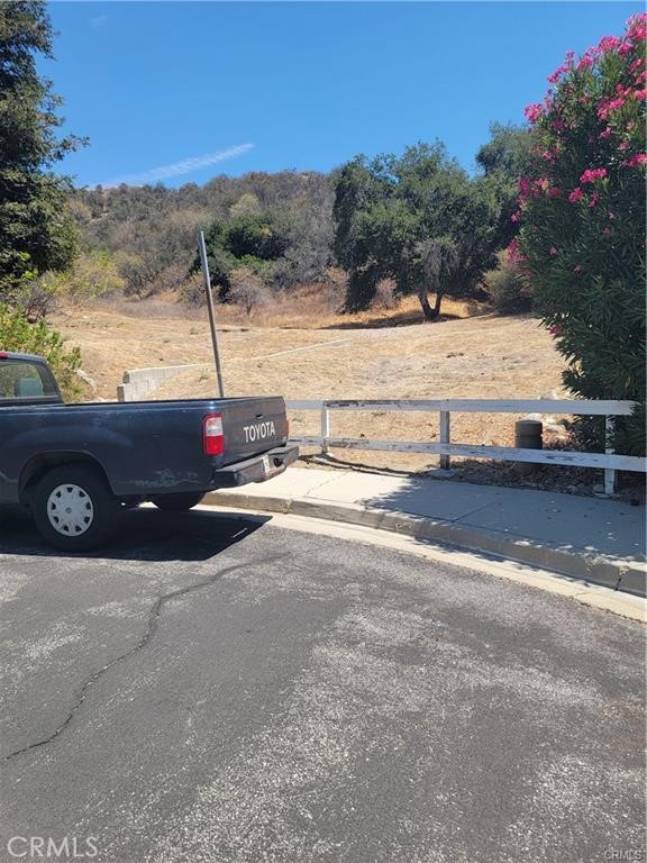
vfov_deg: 71.6
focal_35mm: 24
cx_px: 324
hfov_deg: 56.8
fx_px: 598
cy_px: 432
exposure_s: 1/580
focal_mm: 6.7
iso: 16
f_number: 1.8
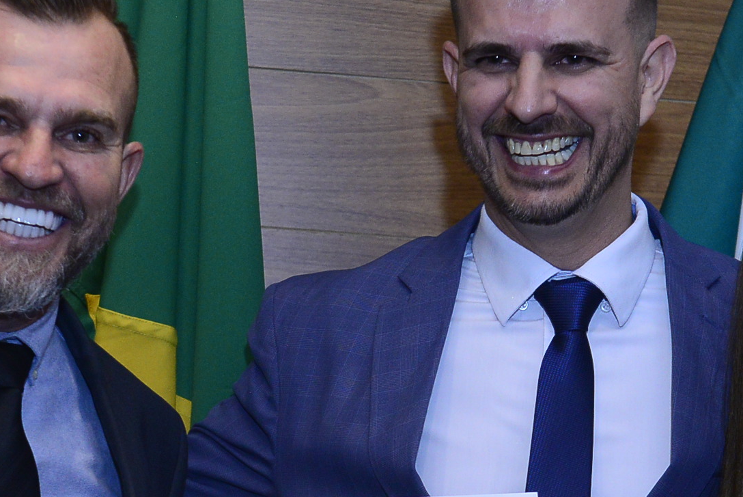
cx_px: 331
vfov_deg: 9.0
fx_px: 3139
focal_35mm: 152
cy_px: 438
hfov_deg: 13.5
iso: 2500
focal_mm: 55
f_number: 6.3
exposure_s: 1/125
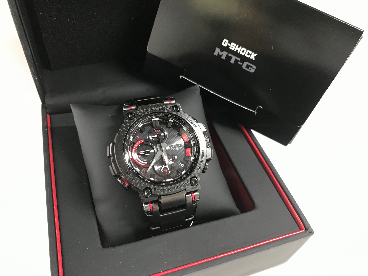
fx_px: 298
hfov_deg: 63.4
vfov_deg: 49.7
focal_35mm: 28
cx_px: 184
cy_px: 138
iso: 40
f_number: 1.8
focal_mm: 3.99
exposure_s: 1/20
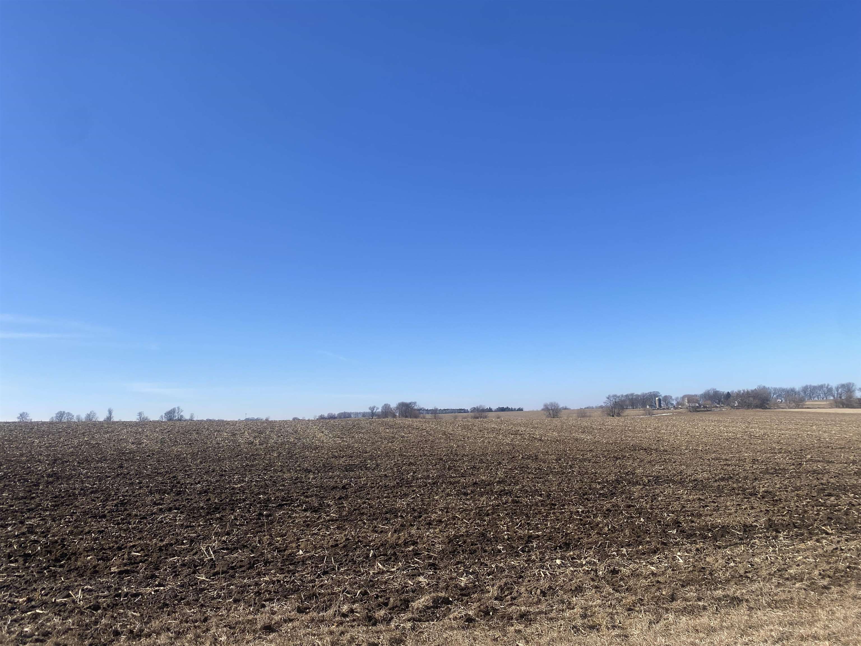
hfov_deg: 67.3
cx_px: 430
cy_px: 323
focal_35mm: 26
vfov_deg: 53.1
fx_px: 647
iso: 32
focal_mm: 4.25
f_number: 1.8
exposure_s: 1/3497
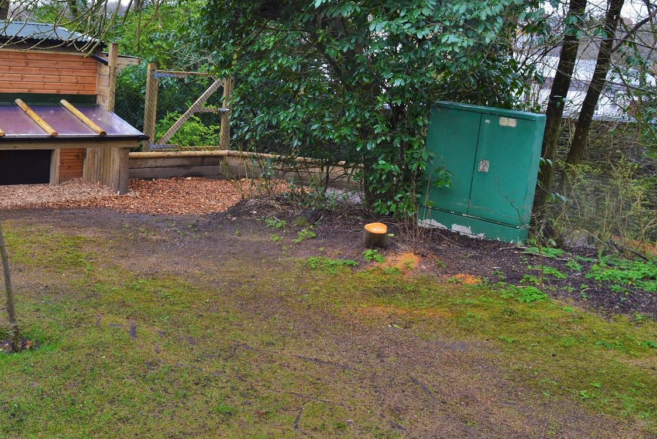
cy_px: 167
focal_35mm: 39
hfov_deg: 49.1
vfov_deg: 34.1
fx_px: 712
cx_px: 245
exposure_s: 1/80
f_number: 8
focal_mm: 18
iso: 400
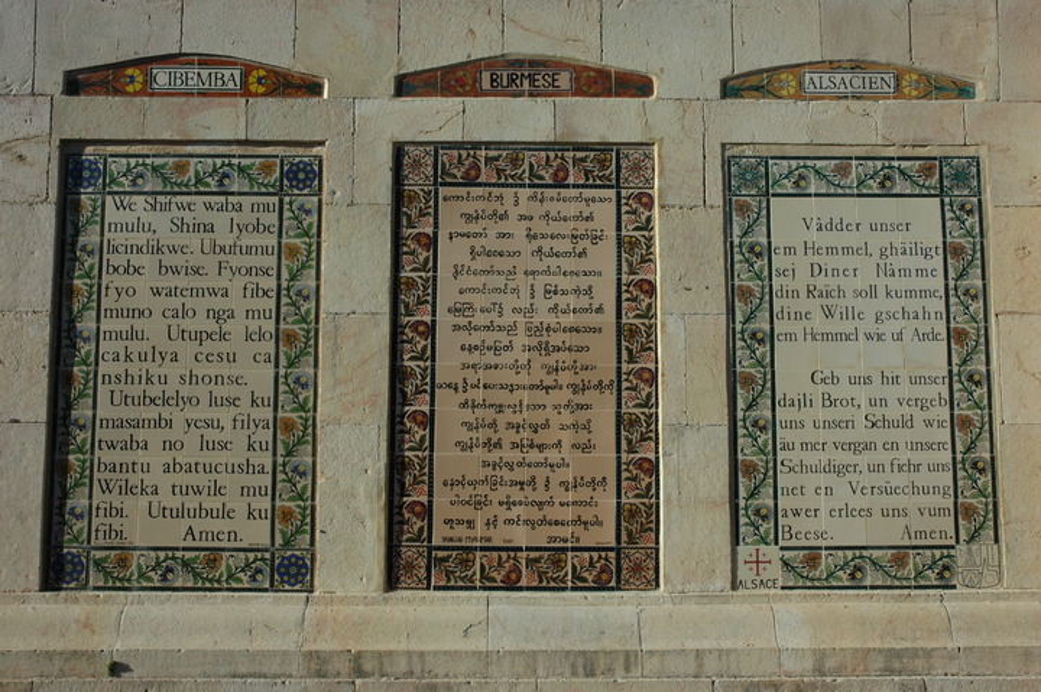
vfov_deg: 36.8
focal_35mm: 36
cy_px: 346
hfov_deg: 53.2
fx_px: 1040
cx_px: 520
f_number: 11
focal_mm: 24
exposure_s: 1/500
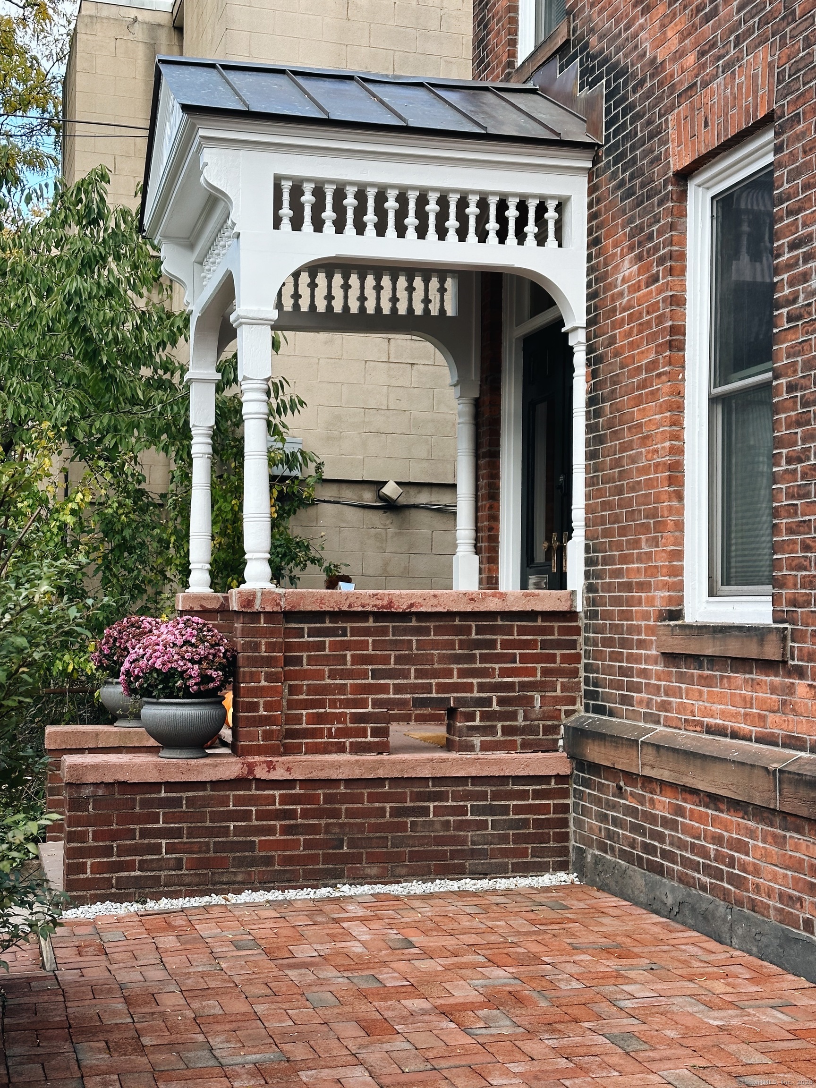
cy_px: 544
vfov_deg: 39.7
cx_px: 408
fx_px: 1509
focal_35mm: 48
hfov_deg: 30.3
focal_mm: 6.86
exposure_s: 1/368
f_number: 1.78
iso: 64
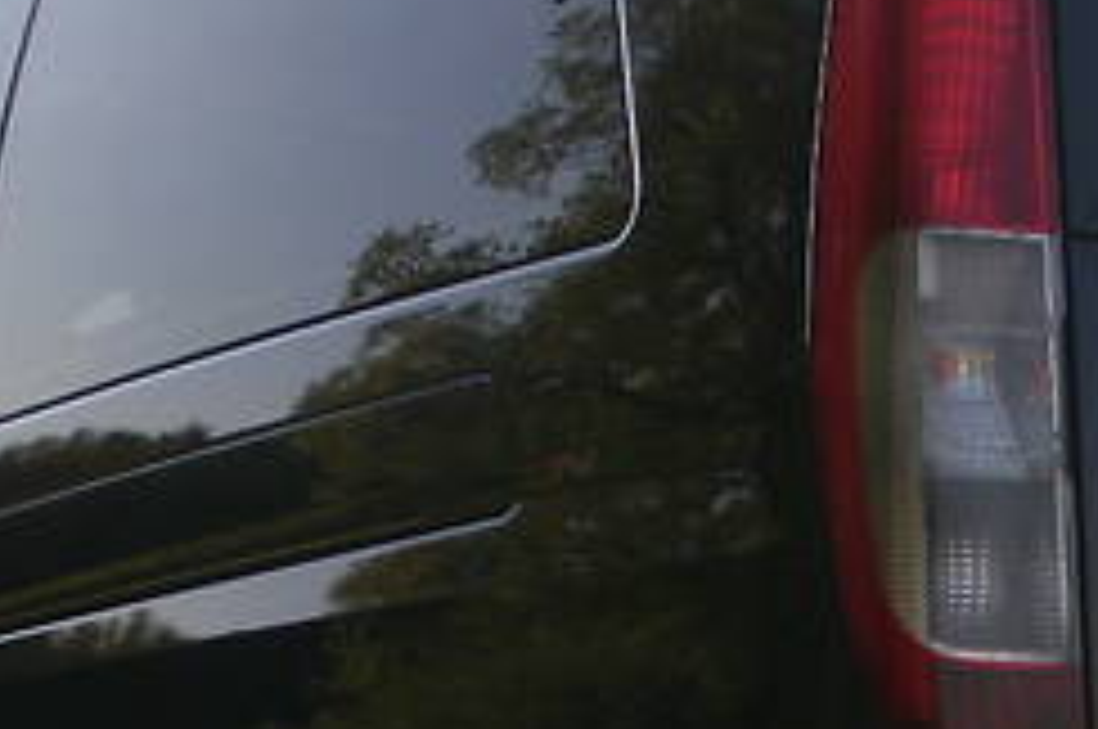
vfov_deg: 11.0
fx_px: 3746
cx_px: 850
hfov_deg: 16.6
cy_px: 774
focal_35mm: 123
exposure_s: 1/400
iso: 100
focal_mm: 6.3
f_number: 3.5
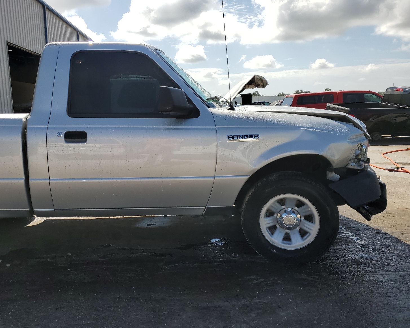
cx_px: 194
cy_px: 169
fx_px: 340
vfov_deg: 51.5
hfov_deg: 62.2
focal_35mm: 28
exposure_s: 1/3333
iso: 50
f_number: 1.5
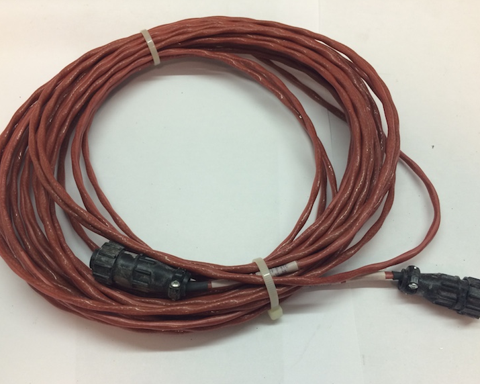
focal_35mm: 31
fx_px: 440
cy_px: 195
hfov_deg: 57.2
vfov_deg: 47.1
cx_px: 229
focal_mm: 4.15
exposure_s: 1/33
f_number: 2.2
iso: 50
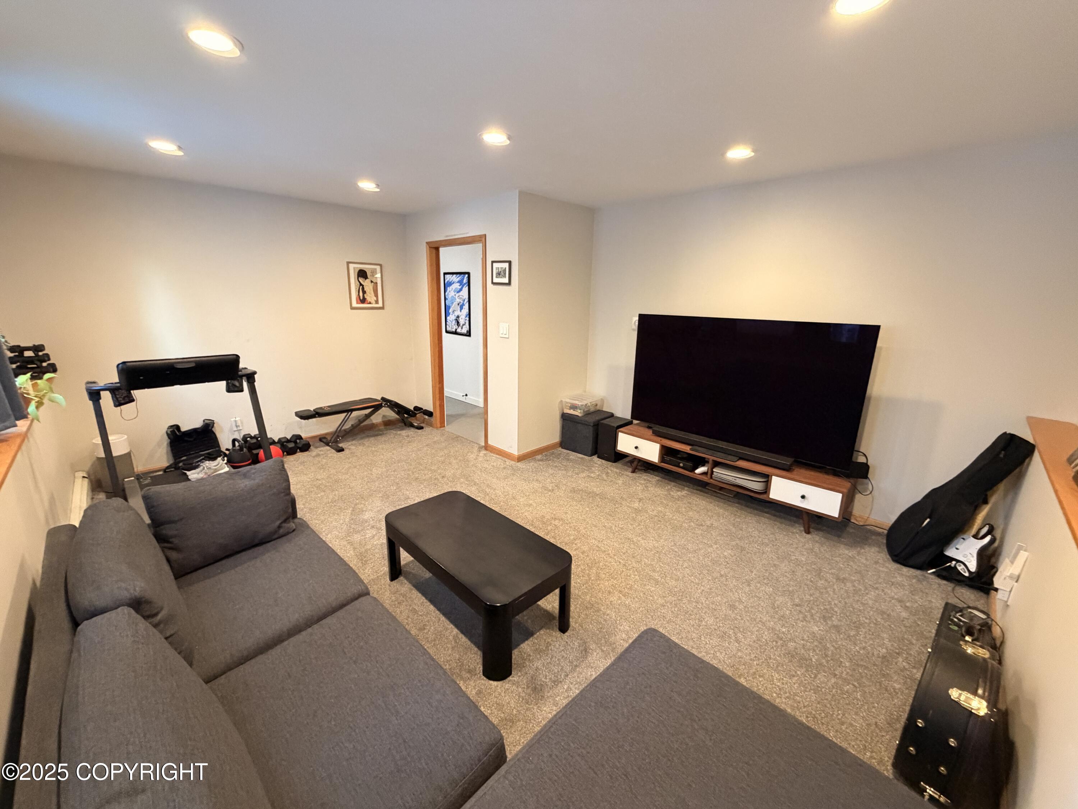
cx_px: 539
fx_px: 436
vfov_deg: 85.7
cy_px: 404
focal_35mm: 14
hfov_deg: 102.1
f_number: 2.2
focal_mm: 2.22
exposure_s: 1/60
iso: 500
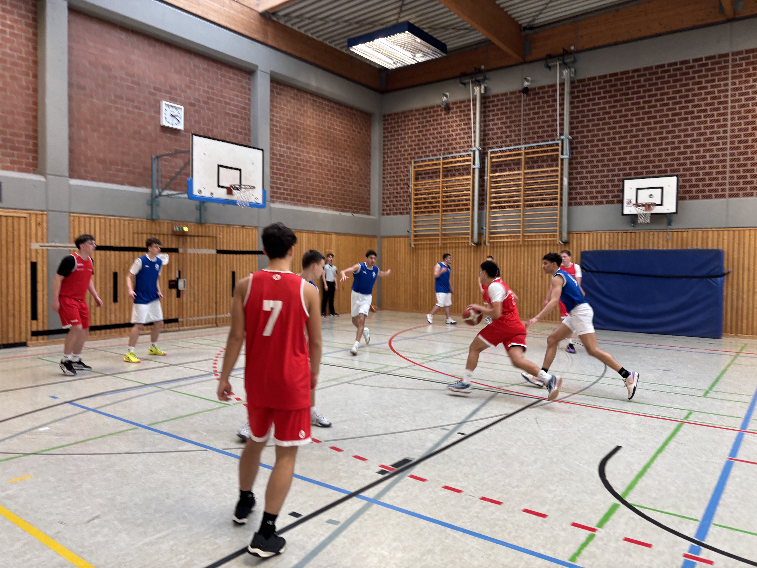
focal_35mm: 26
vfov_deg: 53.1
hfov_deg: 67.3
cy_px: 284
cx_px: 378
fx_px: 569
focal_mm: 5.96
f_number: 1.6
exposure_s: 1/50
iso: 80
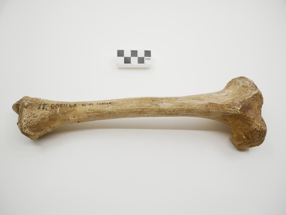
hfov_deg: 63.4
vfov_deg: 49.8
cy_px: 108
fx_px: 231
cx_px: 143
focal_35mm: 28
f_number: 7.1
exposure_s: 1/30
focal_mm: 14
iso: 200
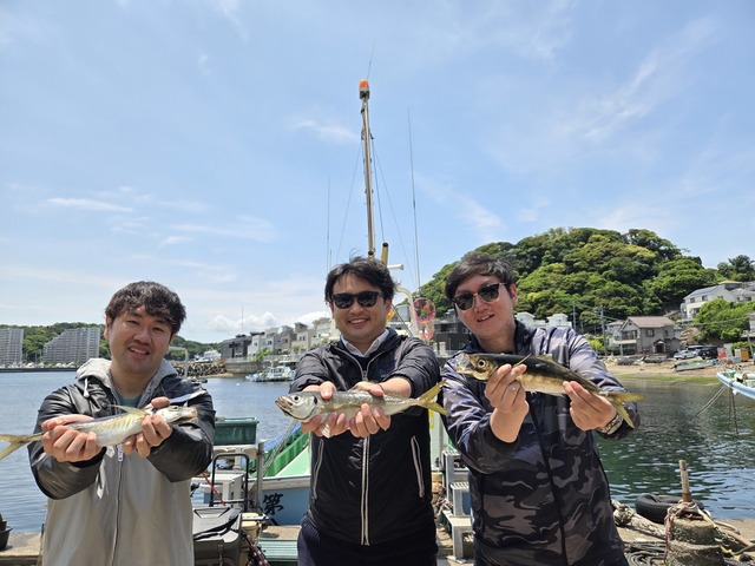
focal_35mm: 23
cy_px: 283
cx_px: 378
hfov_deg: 73.9
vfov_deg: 58.9
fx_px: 502
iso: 25
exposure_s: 1/1619
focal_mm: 5.4
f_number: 1.8
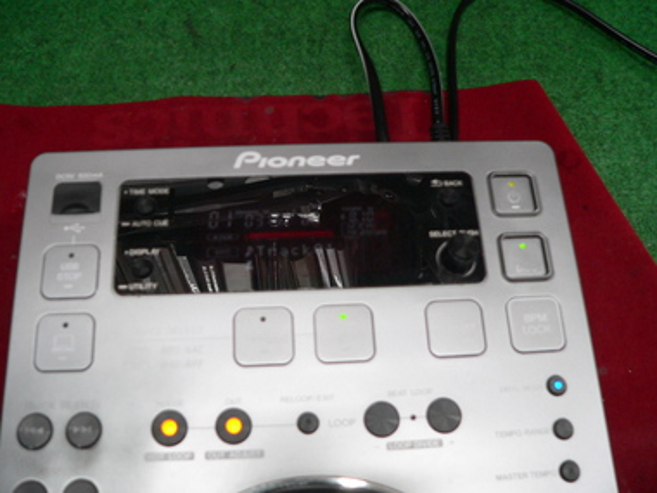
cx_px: 328
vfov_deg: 39.7
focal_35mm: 36
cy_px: 246
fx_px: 683
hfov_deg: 51.4
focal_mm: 6
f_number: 2.8
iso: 200
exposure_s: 1/40
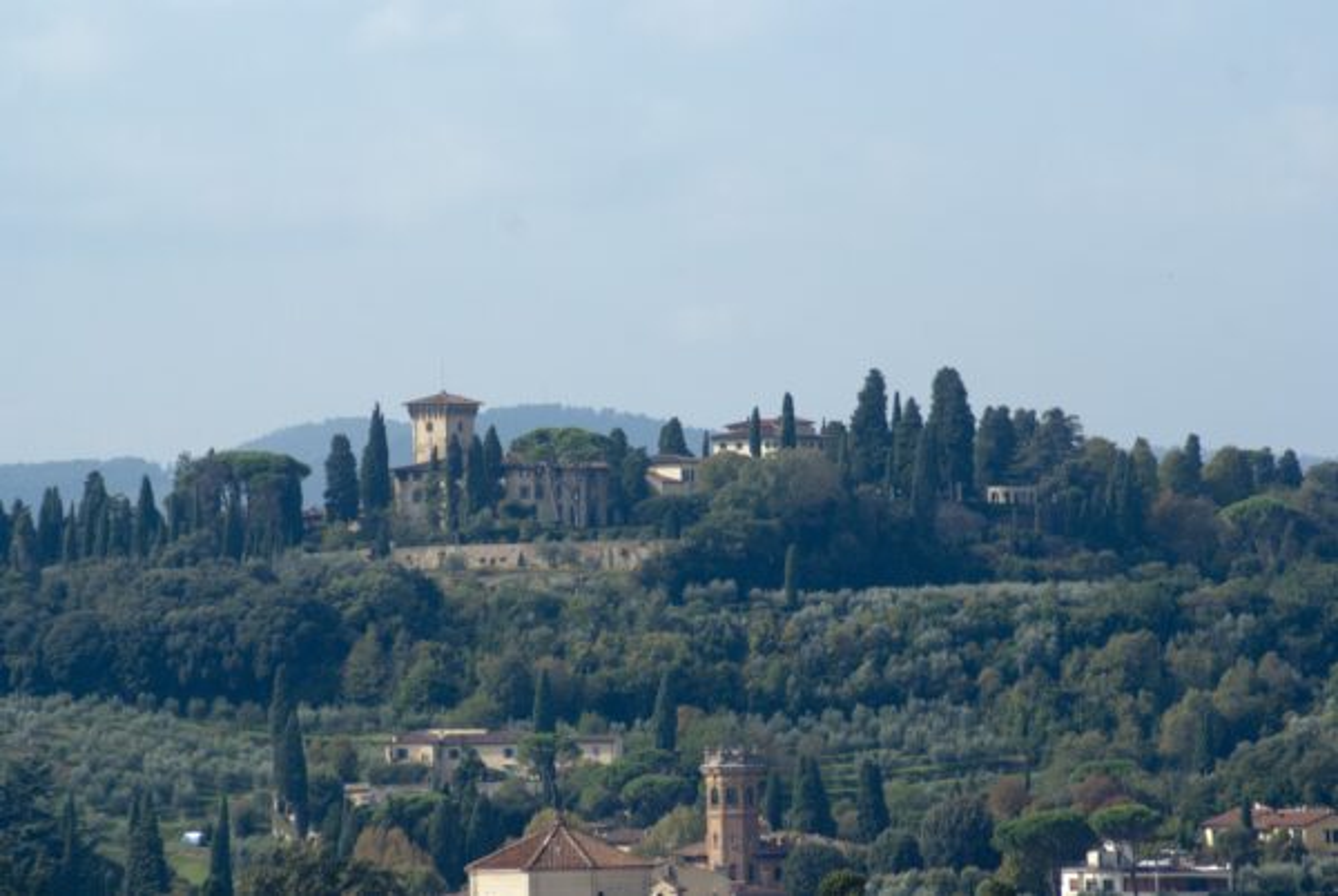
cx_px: 669
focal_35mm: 300
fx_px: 11166
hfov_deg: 6.9
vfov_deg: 4.6
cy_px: 448
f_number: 9
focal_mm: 200
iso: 100
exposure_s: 1/400
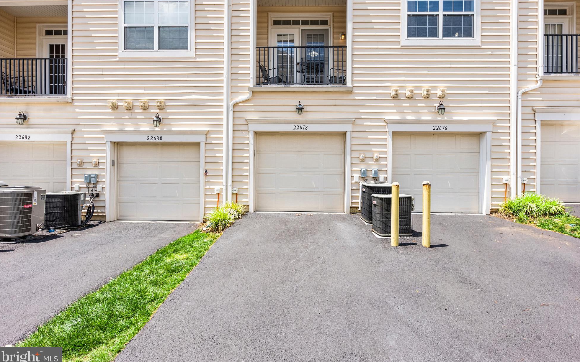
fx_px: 269
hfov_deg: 94.3
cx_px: 299
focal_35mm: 17
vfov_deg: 67.9
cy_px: 167
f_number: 8
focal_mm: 16
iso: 1000
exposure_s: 1/640
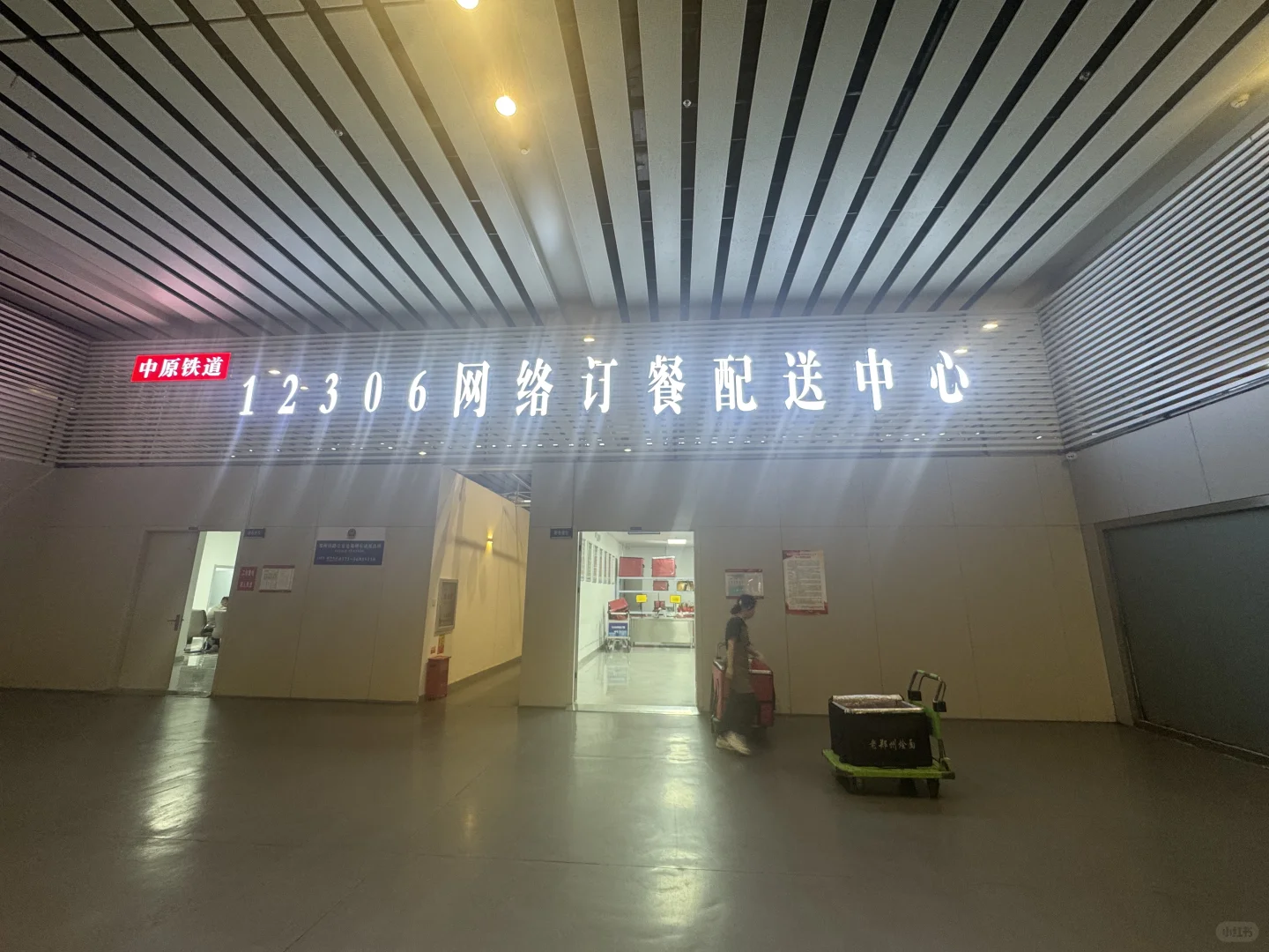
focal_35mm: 14
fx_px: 513
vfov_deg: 85.7
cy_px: 476
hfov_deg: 102.1
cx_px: 634
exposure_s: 1/50
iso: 160
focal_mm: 2.22
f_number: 2.2
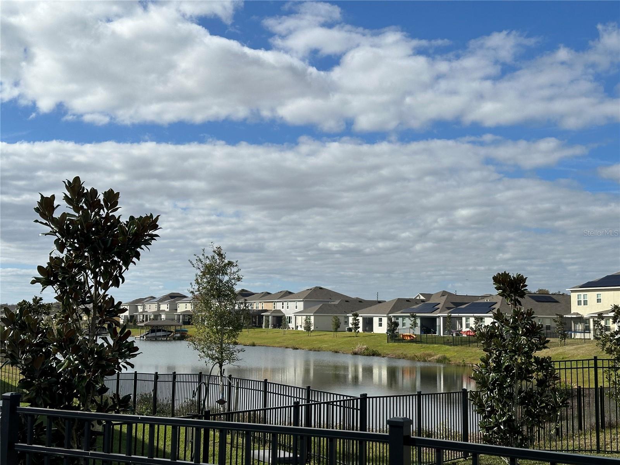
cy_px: 232
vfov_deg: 30.3
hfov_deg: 39.7
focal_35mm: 48
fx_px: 860
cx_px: 310
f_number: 1.78
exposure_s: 1/8929
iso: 64
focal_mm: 6.86
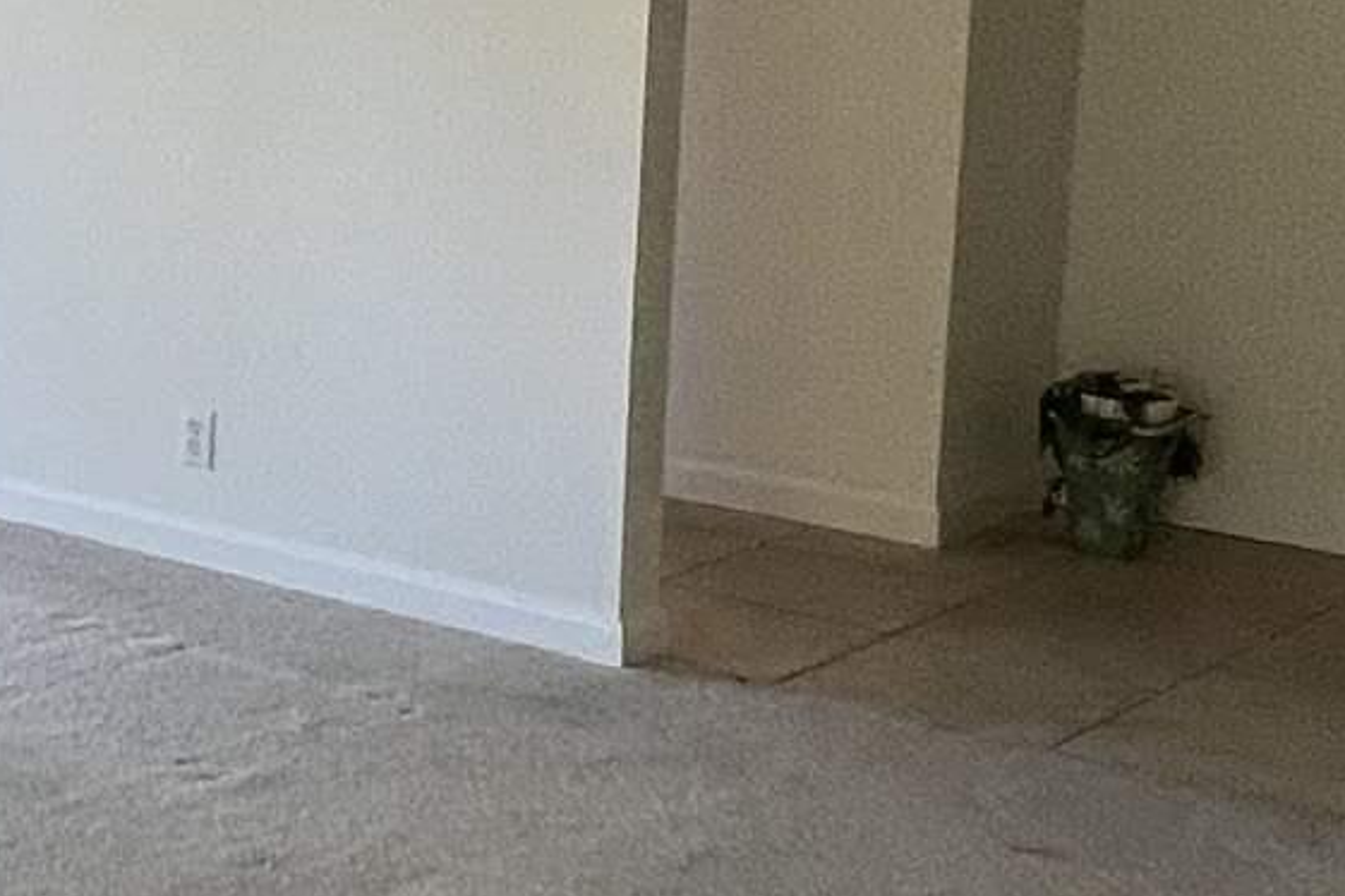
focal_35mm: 74
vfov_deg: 18.3
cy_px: 187
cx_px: -568
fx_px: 2765
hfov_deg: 23.1
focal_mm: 1.57
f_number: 1.8
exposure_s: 1/120
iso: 100
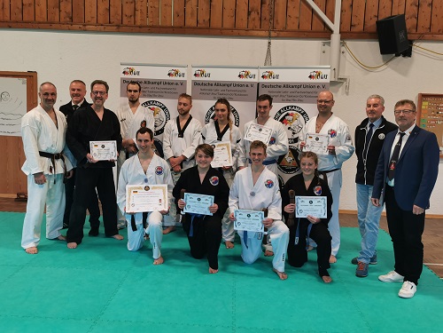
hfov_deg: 52.6
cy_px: 166
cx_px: 222
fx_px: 448
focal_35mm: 35
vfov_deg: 40.7
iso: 100
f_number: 1.6
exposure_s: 1/60
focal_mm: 5.56
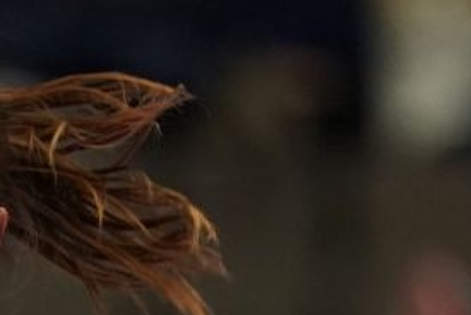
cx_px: -240
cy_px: 779
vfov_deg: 1.1
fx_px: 17118
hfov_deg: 1.6
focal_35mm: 1307
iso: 2000
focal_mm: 200
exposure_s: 1/1000
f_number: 2.8
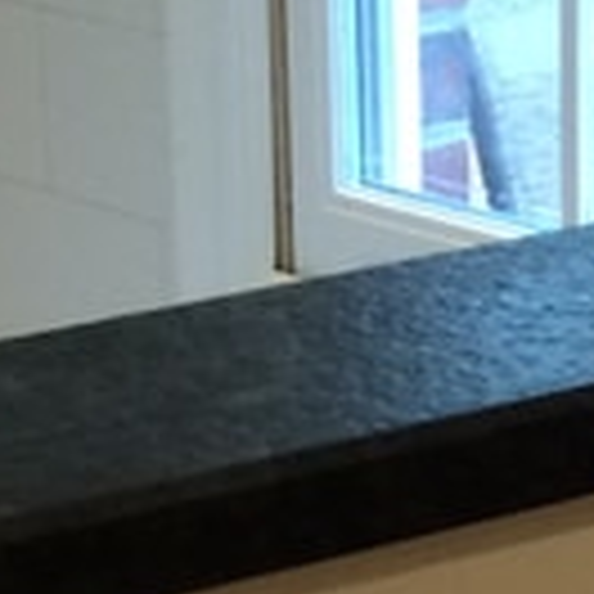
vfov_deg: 7.2
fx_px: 3902
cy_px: 2102
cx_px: 549
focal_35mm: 201
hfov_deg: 8.7
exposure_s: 1/30
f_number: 2.2
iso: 50
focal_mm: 4.12
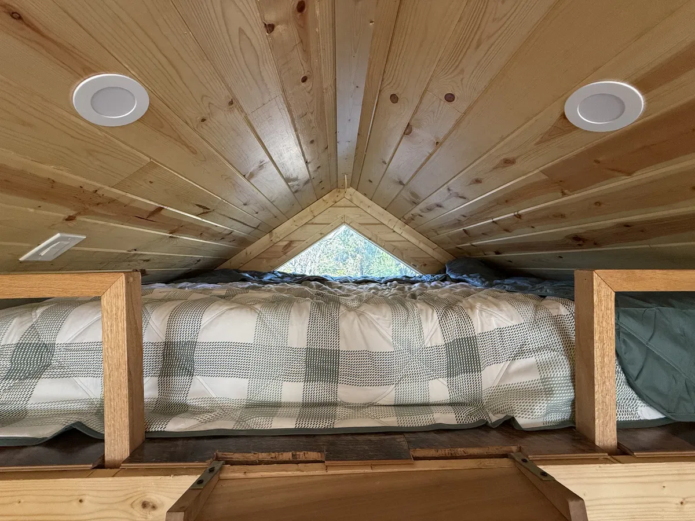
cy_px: 260
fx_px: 281
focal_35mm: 14
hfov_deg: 102.1
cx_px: 348
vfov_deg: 85.7
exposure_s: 1/99
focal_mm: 2.22
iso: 250
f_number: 2.2
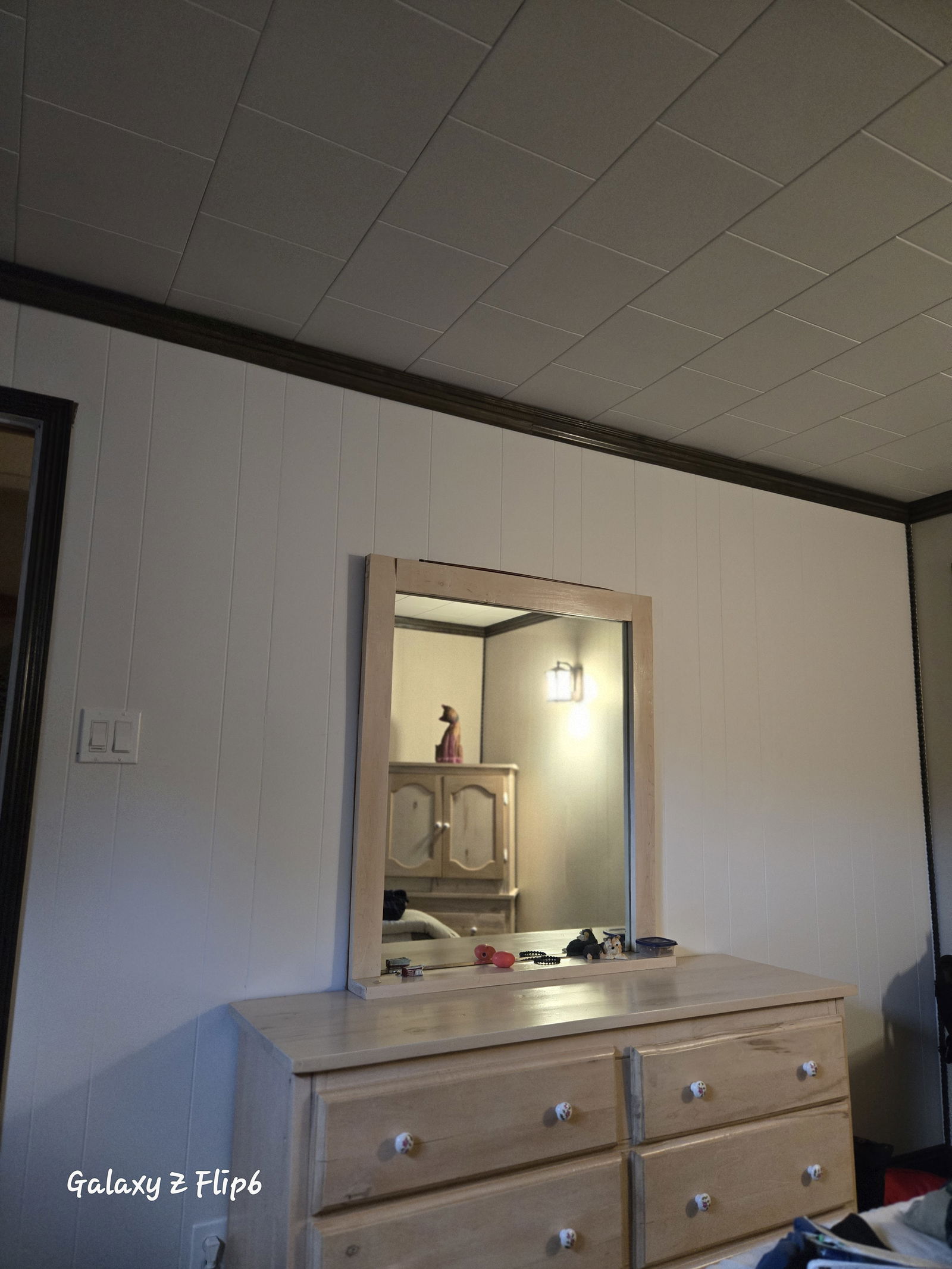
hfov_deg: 58.9
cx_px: 476
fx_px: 843
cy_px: 634
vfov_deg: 73.9
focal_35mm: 23
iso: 1000
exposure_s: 1/60
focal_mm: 5.4
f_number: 1.8
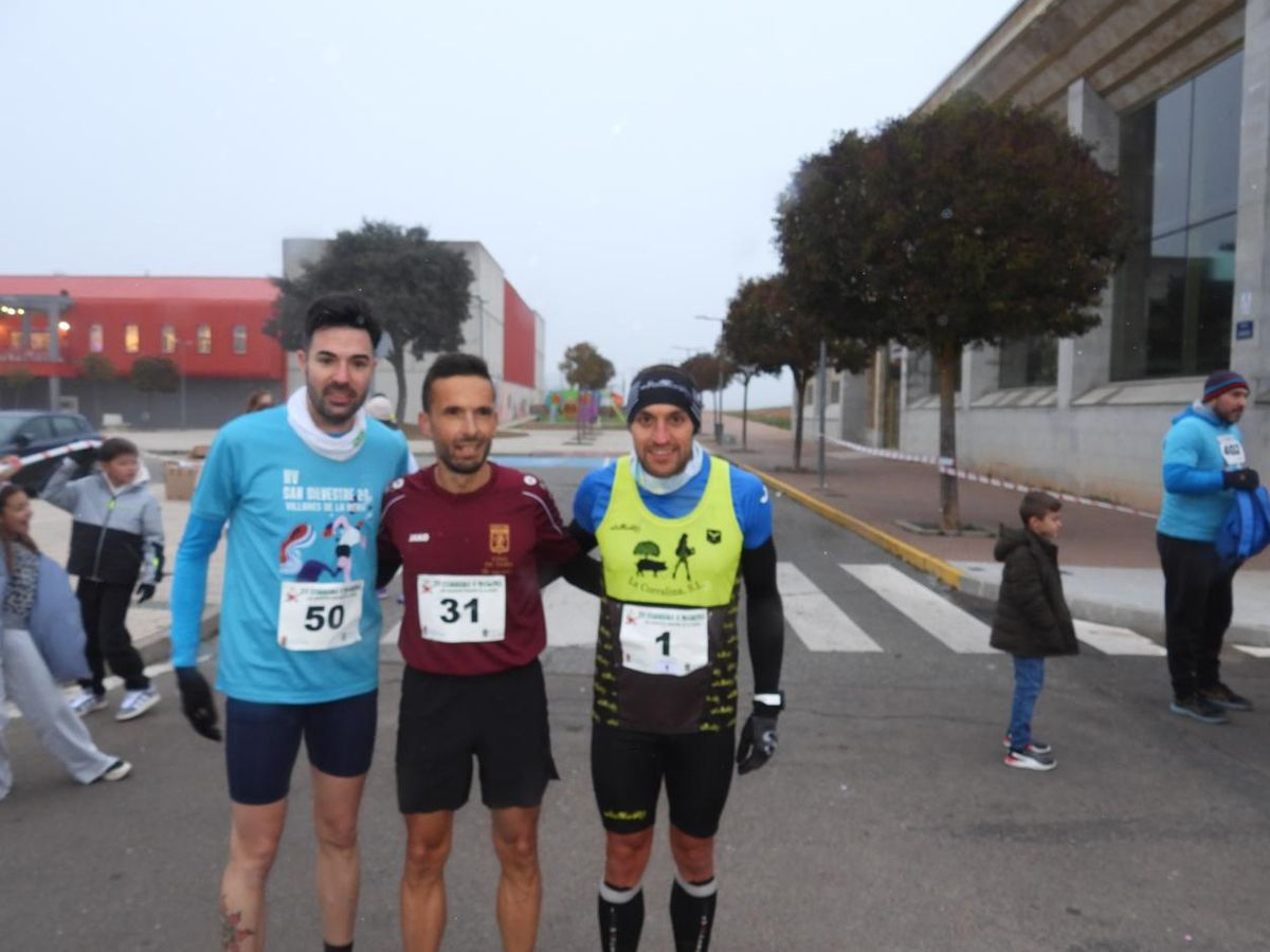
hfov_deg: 63.4
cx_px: 635
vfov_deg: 49.7
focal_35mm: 28
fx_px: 1027
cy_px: 476
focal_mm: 5
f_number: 2.8
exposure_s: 1/30
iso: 200
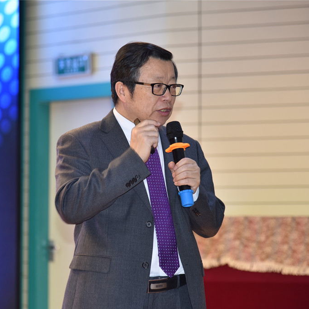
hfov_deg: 11.3
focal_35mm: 154
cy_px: 155
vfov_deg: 11.3
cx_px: 130
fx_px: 1555
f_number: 4
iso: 320
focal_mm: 120
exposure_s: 1/60
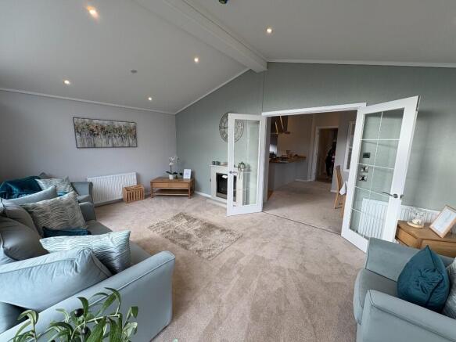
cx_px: 228
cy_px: 171
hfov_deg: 102.1
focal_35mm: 14
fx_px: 184
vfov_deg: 85.7
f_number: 2.2
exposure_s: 1/100
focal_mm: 2.22
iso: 40
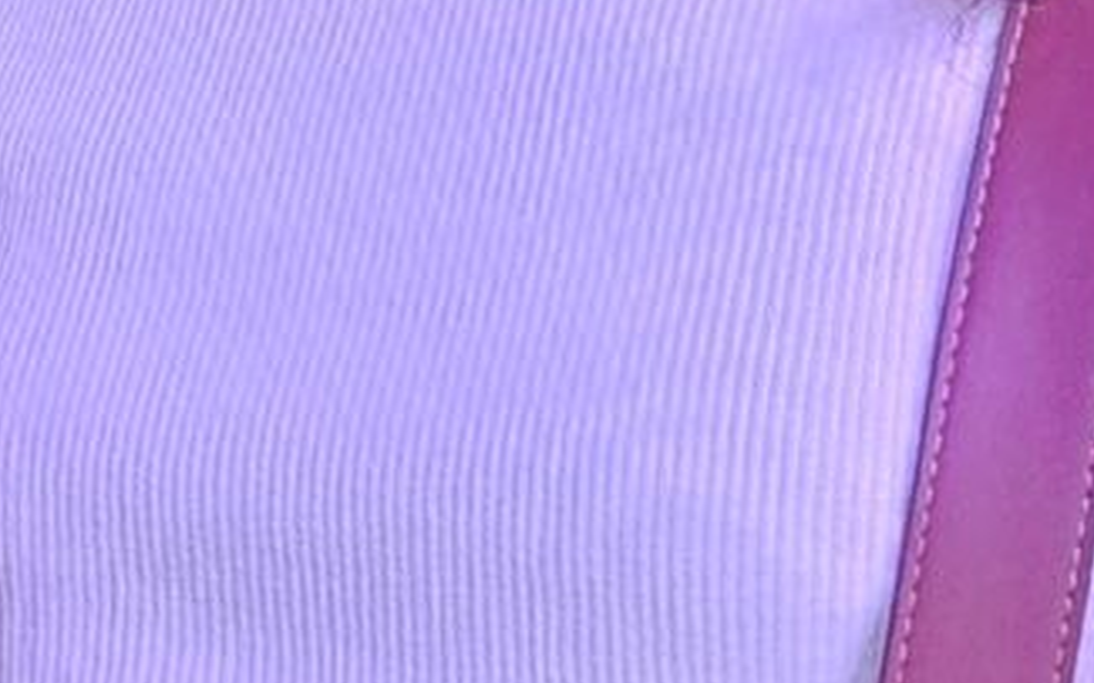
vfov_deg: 6.8
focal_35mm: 192
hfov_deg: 10.9
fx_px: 5723
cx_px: 323
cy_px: 495
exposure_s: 1/30
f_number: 1.8
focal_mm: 5.4
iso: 640
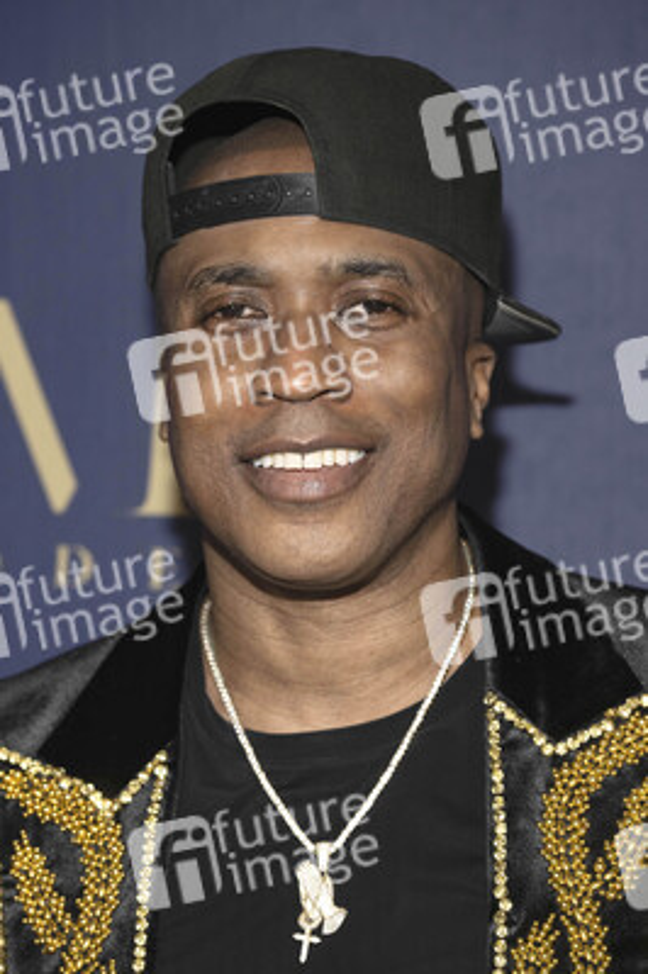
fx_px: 2732
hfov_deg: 13.5
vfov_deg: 20.2
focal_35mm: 101
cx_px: 324
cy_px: 487
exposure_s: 1/200
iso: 800
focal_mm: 101
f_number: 5
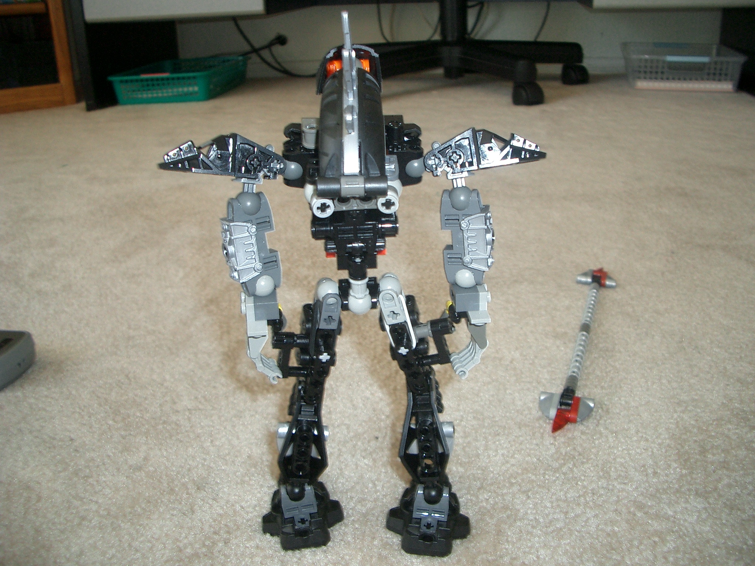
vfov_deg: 40.7
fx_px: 763
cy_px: 283
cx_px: 378
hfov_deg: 52.6
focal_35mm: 35
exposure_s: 1/40
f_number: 2.6
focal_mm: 5.8
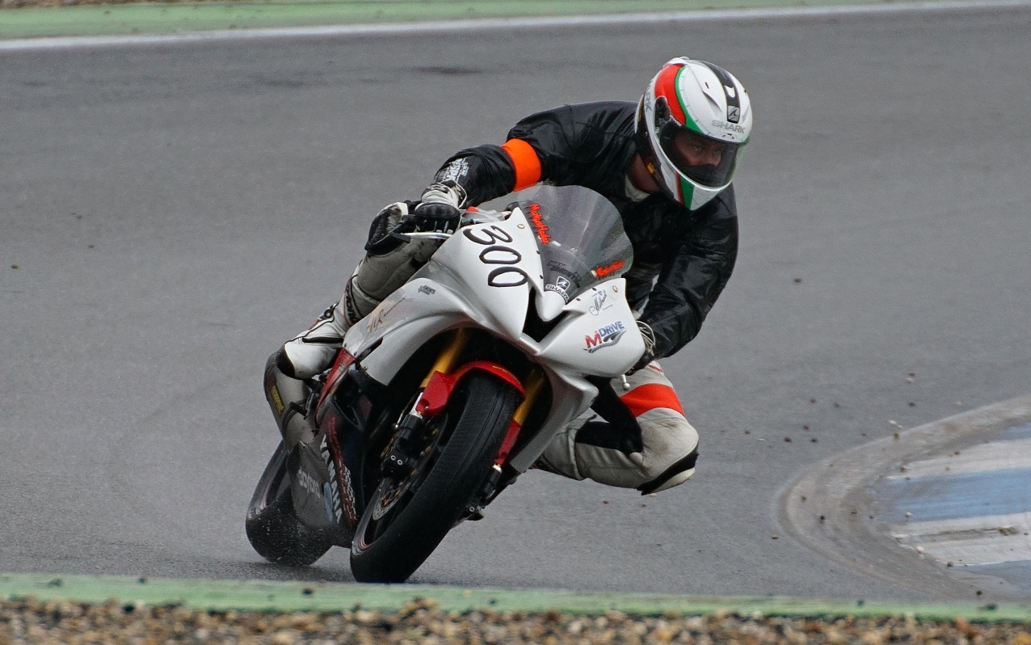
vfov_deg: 2.9
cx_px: 516
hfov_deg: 4.6
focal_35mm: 460
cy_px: 327
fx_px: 12927
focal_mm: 300
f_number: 6.3
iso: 400
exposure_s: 1/800
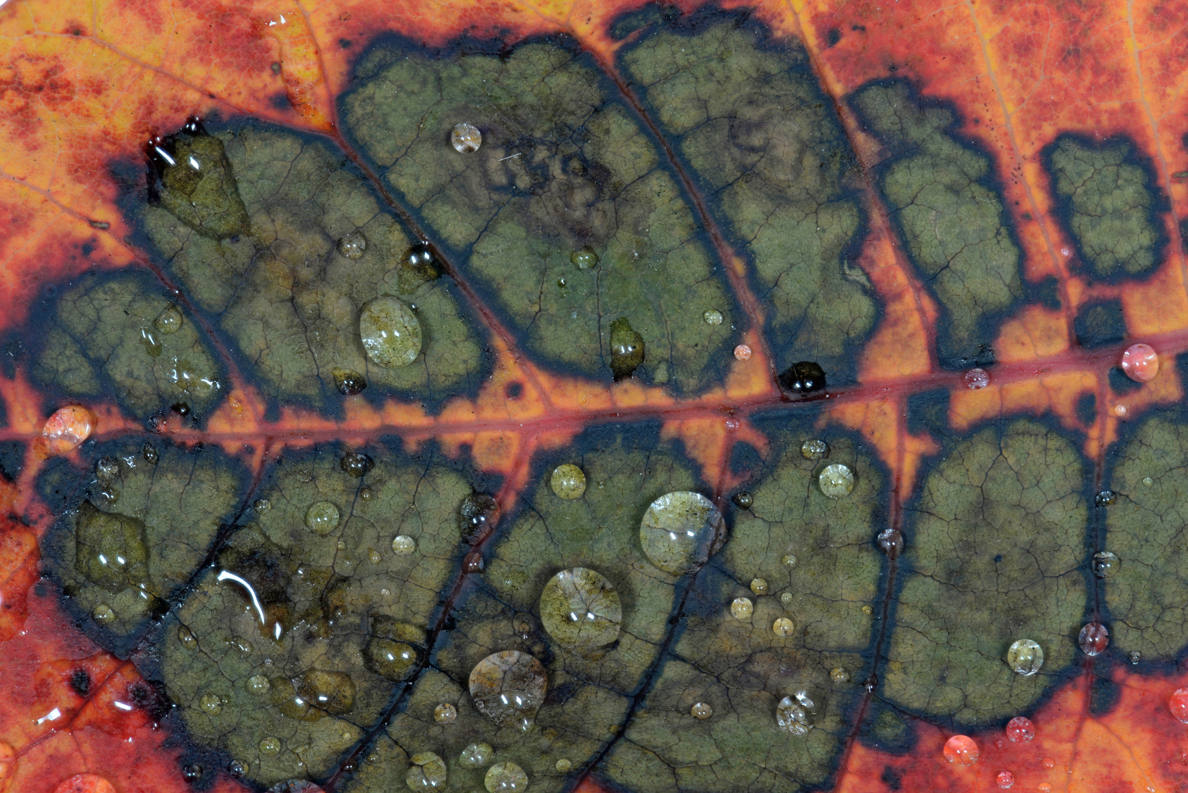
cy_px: 396
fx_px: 3466
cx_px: 594
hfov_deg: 19.4
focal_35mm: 105
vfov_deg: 13.1
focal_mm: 105
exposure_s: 1/1.3
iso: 100
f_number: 14
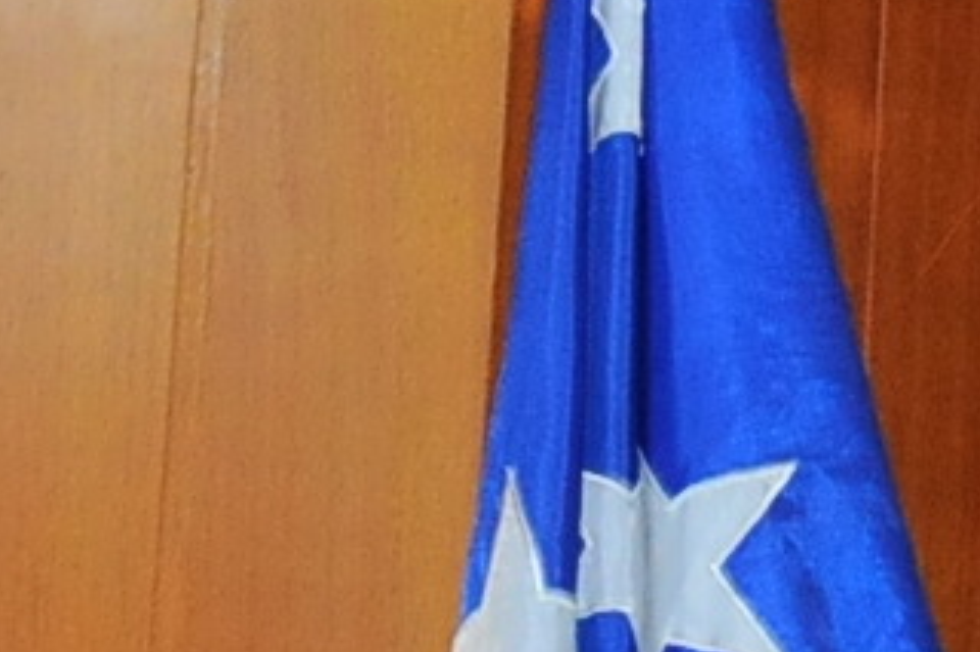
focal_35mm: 241
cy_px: 1374
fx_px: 6557
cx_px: 2474
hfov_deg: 7.8
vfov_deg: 5.6
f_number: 5.6
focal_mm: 24
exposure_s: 1/60
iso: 1250
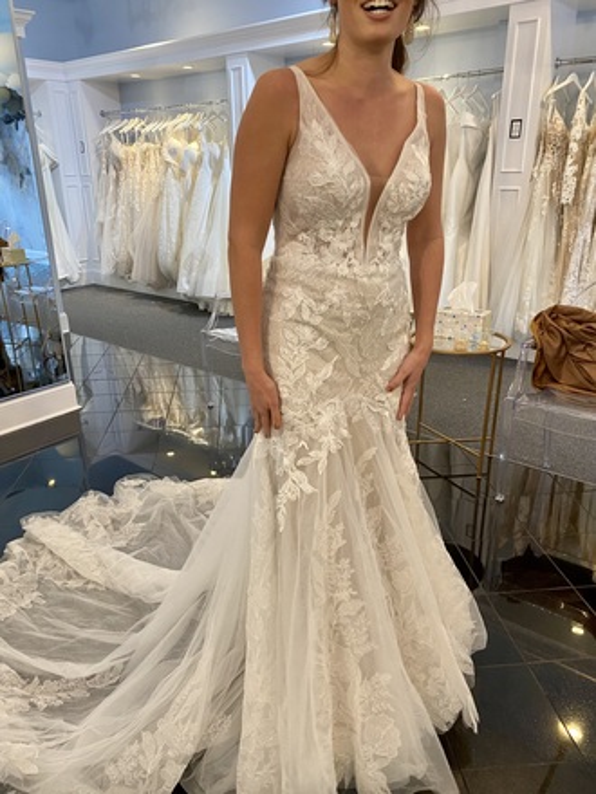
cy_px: 397
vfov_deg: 67.3
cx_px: 298
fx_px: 597
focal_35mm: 26
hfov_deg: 53.1
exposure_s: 1/60
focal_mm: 4.25
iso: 160
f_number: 1.8
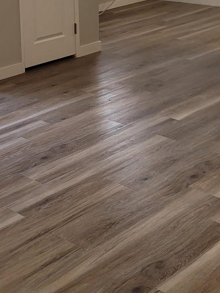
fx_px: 602
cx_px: 12
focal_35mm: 71
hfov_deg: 20.2
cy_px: 26
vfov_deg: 26.4
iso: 125
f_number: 1.8
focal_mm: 7
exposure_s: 1/120
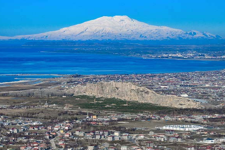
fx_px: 675
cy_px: 74
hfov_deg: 18.9
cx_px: 111
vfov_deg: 12.7
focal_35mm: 108
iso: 250
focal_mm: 70
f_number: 9
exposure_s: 1/1000
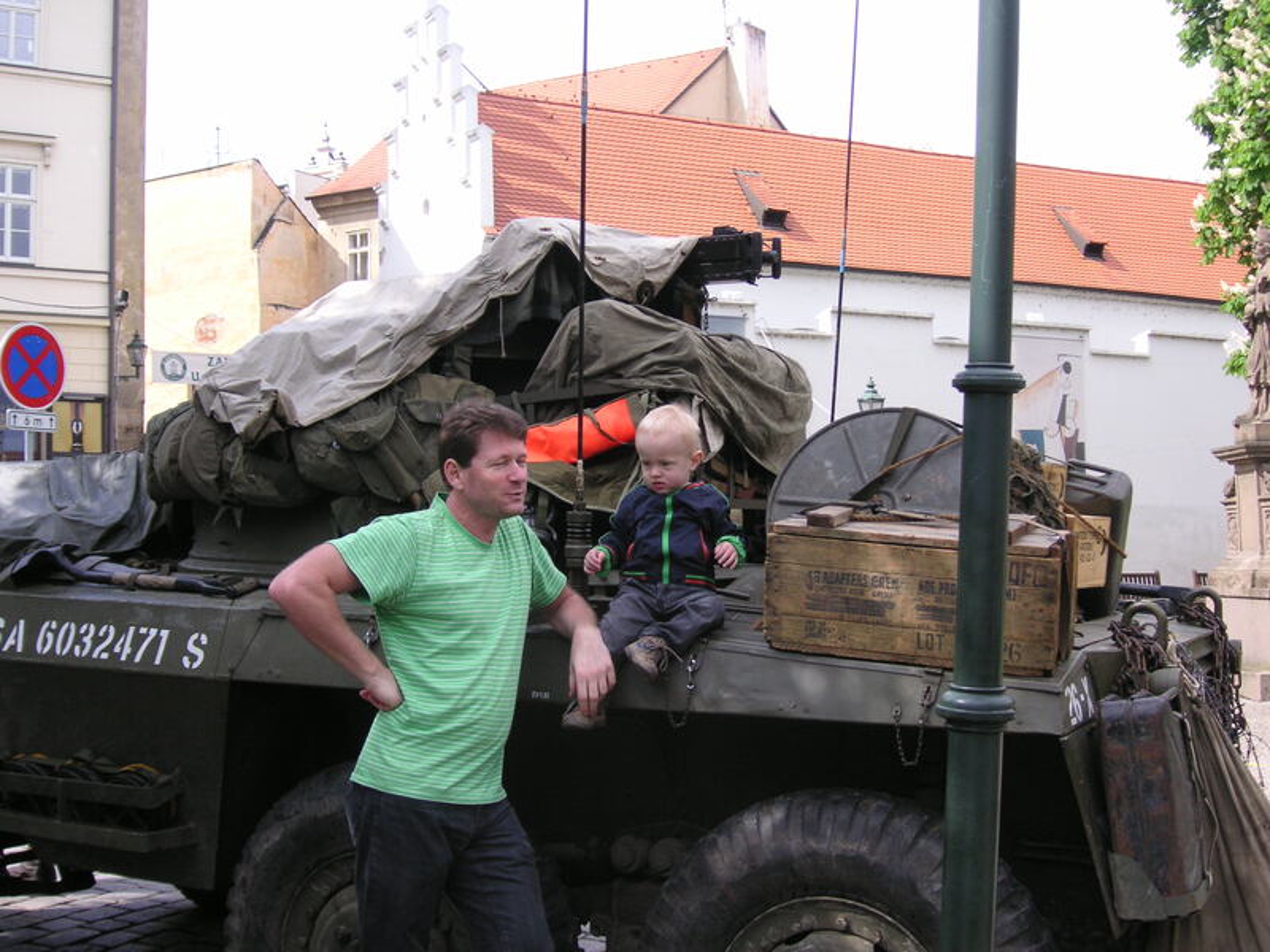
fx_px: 1724
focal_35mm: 47
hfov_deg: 40.4
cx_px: 635
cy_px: 476
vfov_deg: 30.9
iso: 50
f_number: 3.3
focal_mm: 7.8
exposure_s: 1/500
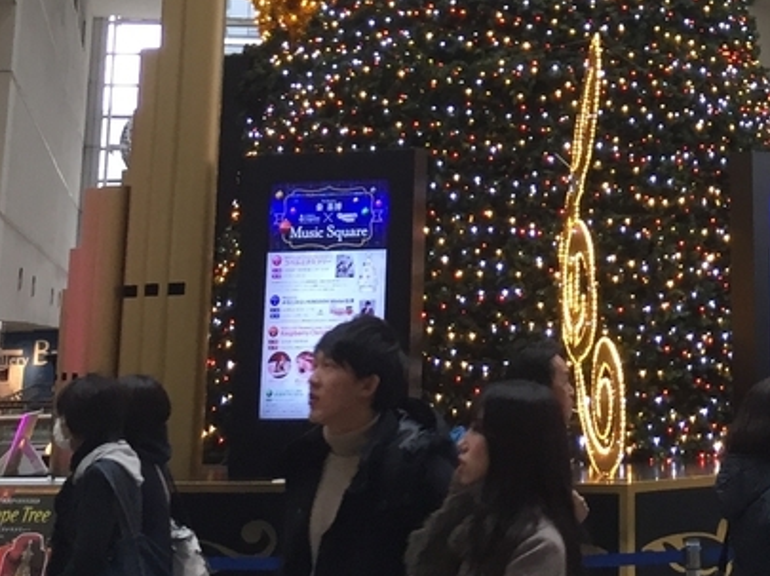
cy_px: -173
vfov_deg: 16.2
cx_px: 675
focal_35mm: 86
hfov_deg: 22.3
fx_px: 1911
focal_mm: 4.15
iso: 32
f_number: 2.2
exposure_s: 1/30
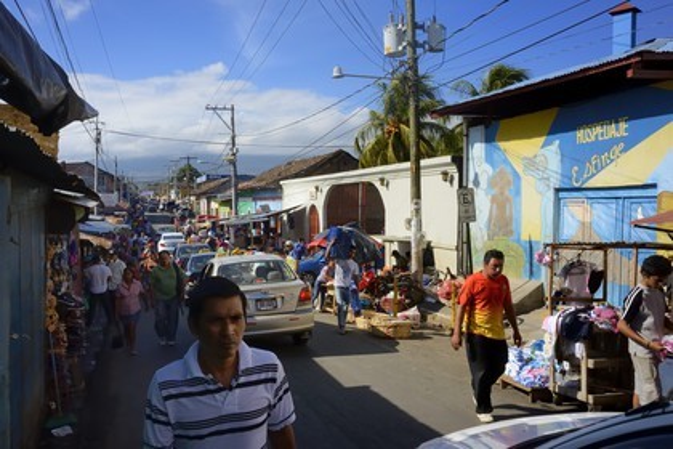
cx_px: 336
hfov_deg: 65.5
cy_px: 224
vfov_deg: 46.4
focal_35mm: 28
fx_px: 523
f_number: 11
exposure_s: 1/320
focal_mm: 18.5
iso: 200
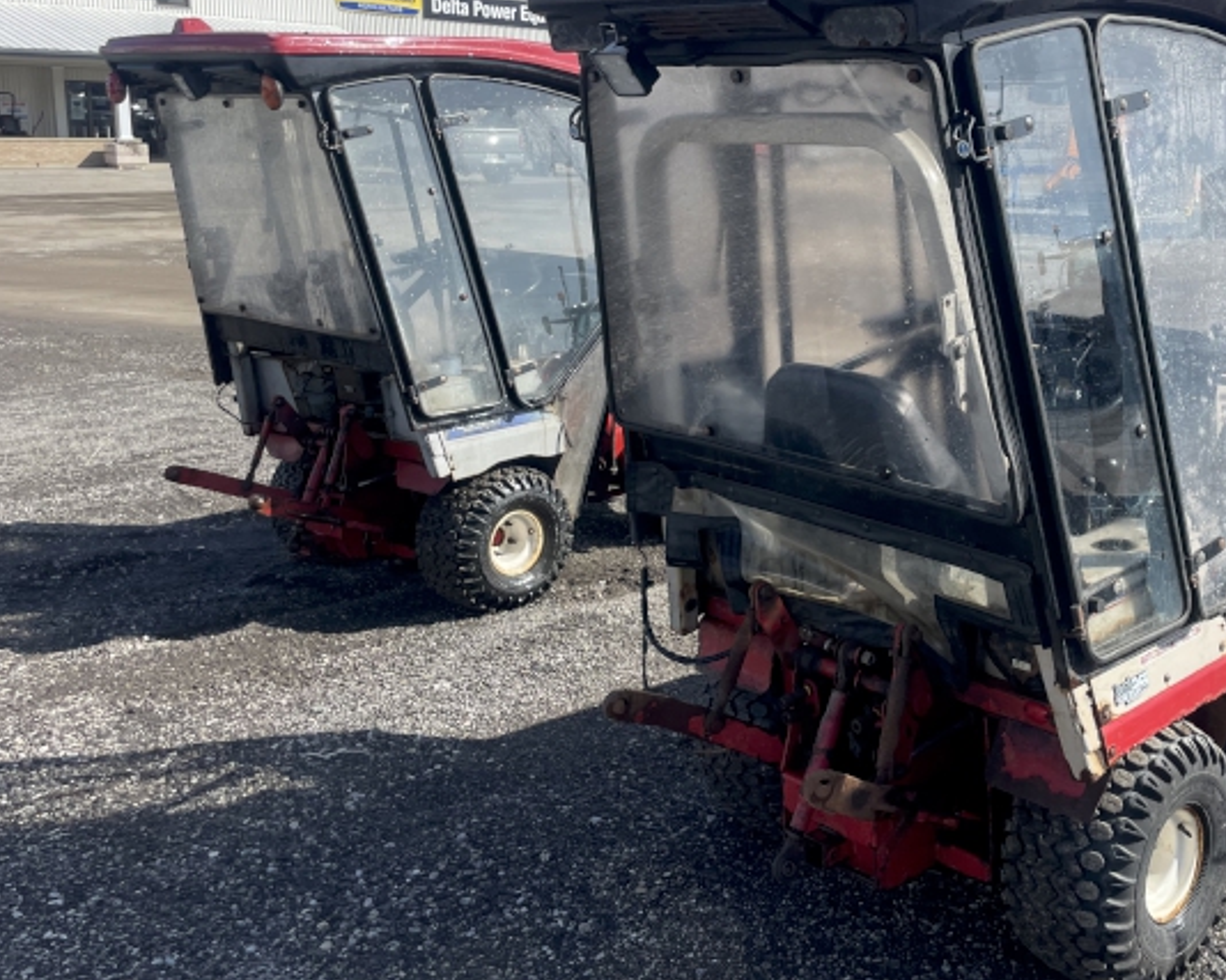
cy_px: 372
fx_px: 1379
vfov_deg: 38.9
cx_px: 914
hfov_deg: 46.3
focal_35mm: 38
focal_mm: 4.2
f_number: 1.6
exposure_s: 1/2304
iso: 32
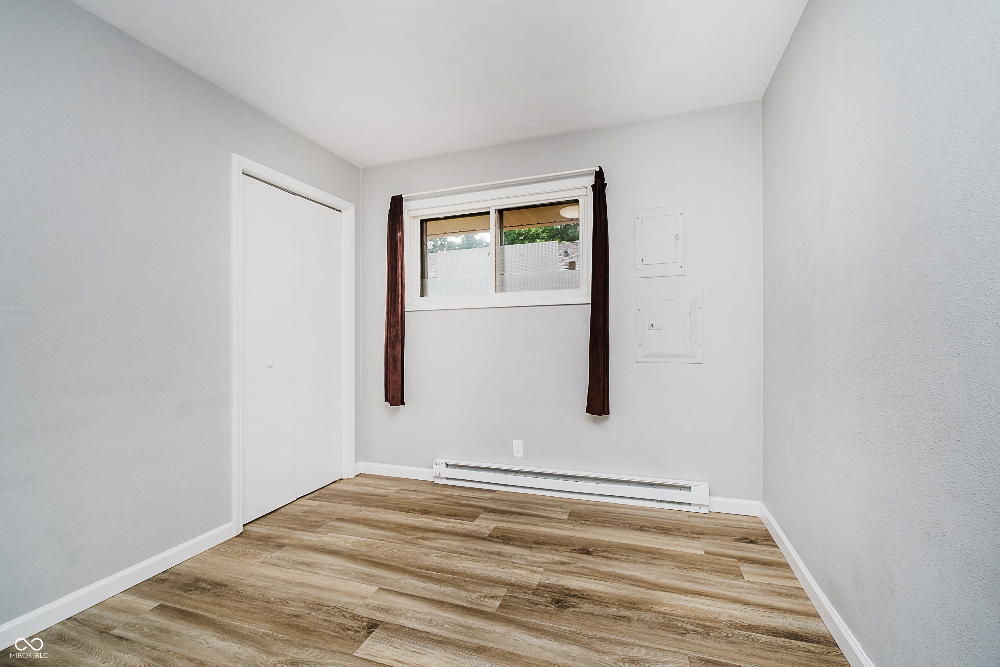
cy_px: 334
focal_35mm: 15
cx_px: 500
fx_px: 417
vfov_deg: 77.3
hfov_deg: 100.4
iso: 500
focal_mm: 10
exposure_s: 1/40
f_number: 4
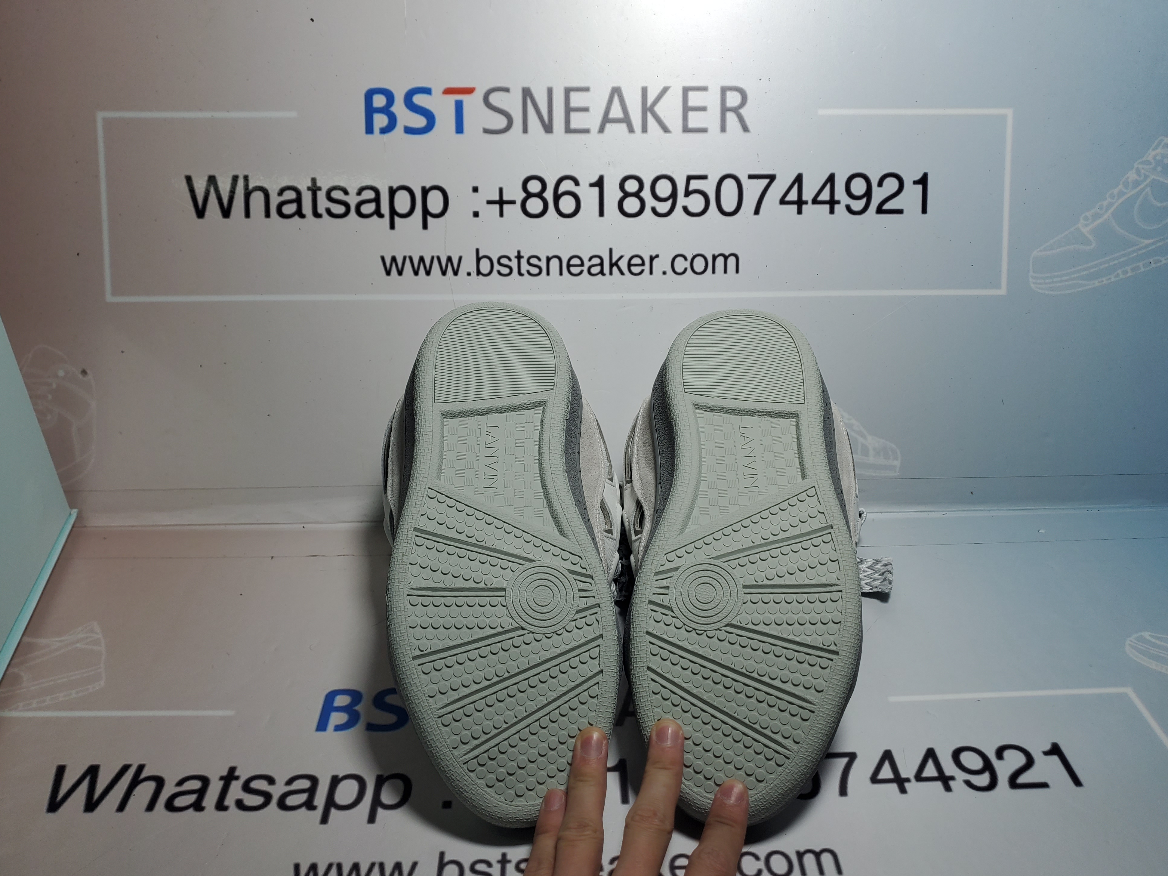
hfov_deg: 65.3
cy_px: 440
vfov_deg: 51.4
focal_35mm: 27
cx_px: 578
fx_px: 911
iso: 50
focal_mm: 4.3
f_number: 1.5
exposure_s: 1/1024
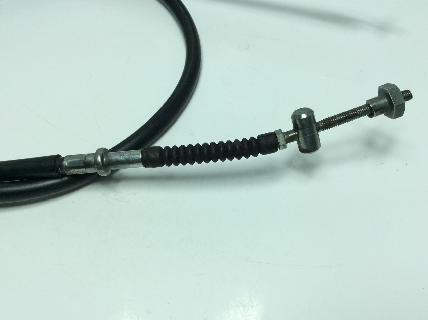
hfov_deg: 56.9
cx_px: 214
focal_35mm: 32
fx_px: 395
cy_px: 160
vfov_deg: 44.1
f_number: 2.4
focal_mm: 3.3
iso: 32
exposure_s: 1/629
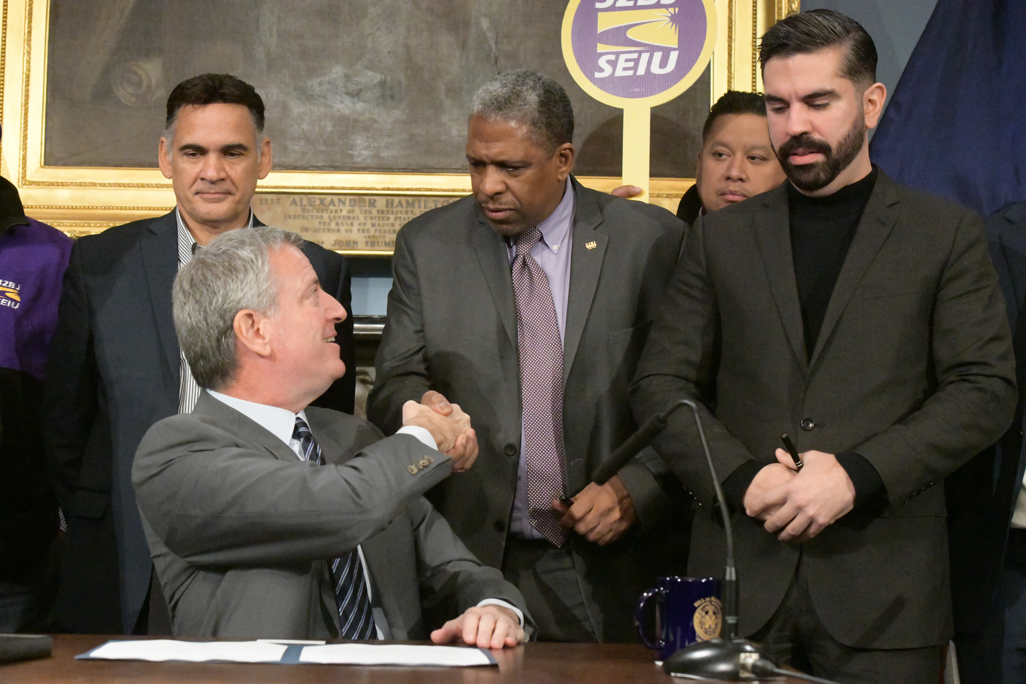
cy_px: 342
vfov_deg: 19.5
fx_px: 1995
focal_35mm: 70
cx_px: 513
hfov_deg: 28.8
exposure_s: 1/400
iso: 25600
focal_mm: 70
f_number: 6.3
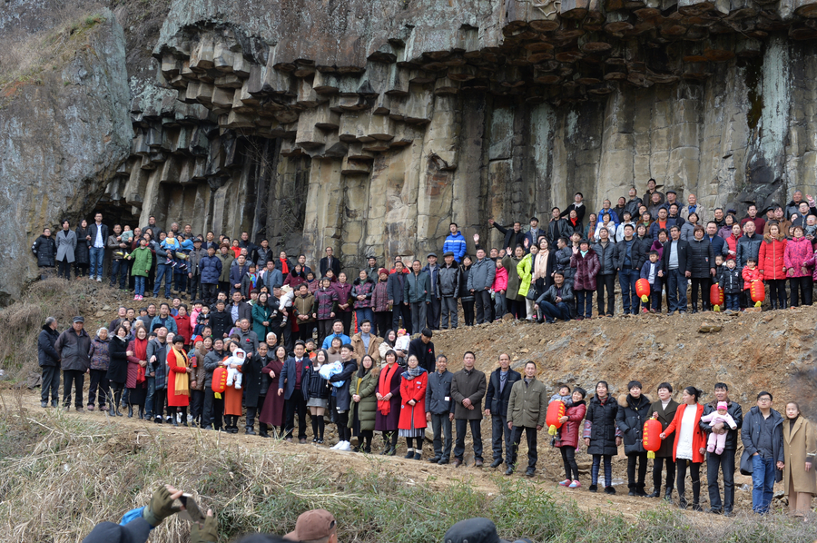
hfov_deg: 35.7
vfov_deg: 24.1
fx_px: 1269
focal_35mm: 56
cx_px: 408
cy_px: 272
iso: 500
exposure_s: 1/250
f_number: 7.1
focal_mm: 56
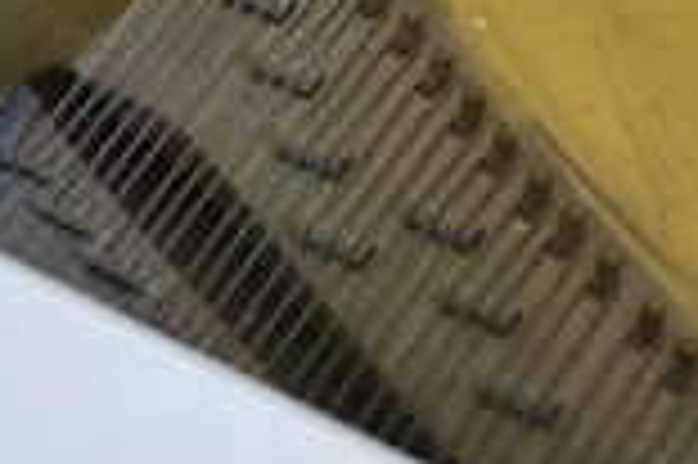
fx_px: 2247
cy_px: -167
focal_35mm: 116
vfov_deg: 11.4
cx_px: 648
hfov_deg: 17.4
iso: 800
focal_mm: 20
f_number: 3.8
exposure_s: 1/40
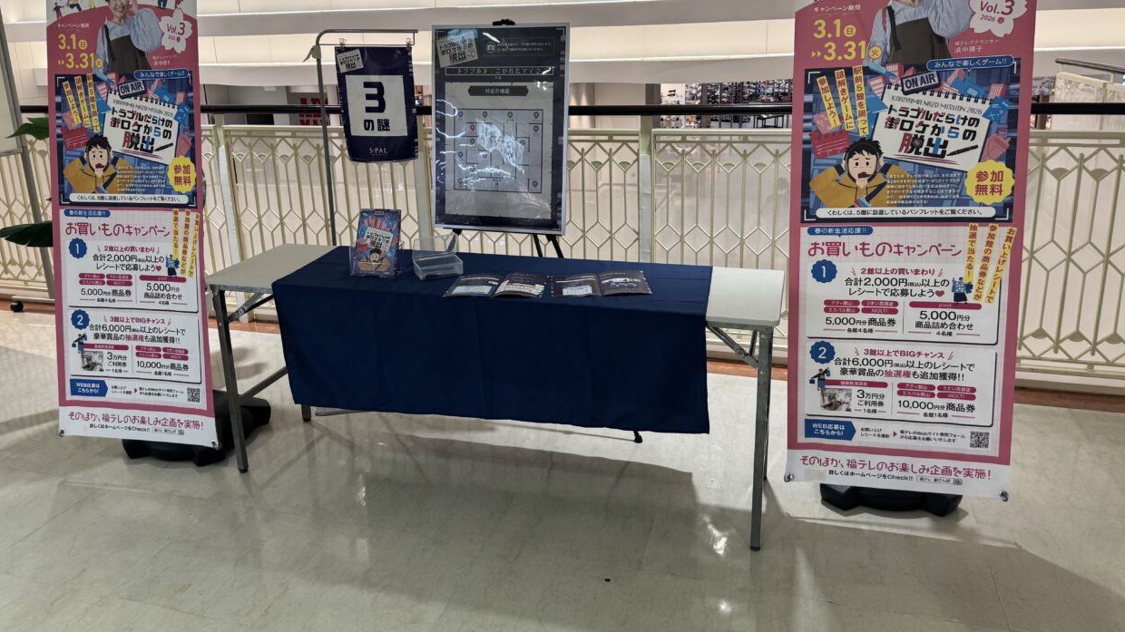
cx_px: 556
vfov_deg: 42.6
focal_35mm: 27
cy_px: 244
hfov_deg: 69.9
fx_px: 805
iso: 80
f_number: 1.78
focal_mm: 6.76
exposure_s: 1/100
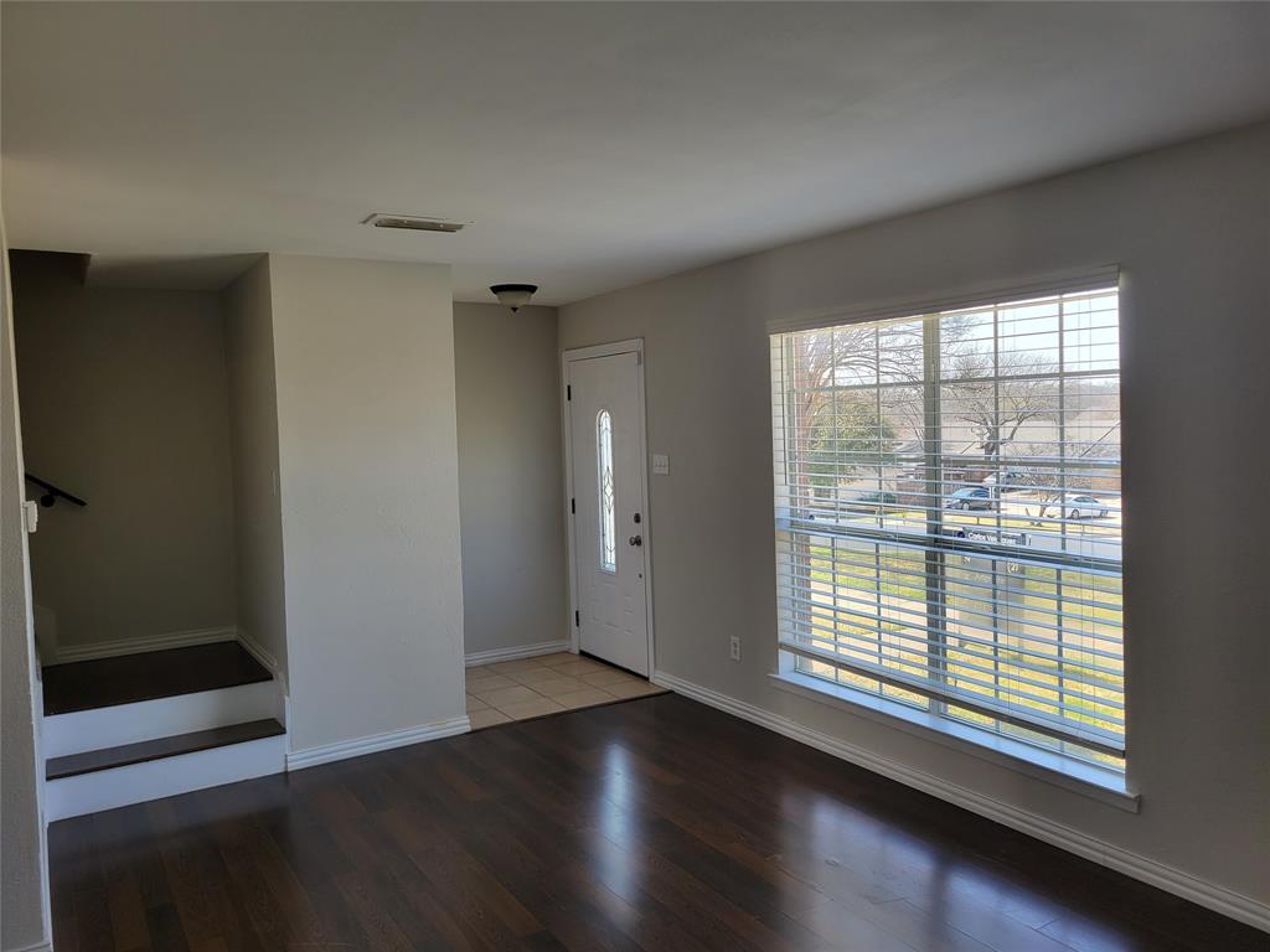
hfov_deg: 67.3
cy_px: 476
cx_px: 635
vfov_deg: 53.1
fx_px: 954
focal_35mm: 26
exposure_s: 1/120
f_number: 1.8
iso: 40
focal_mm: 5.4
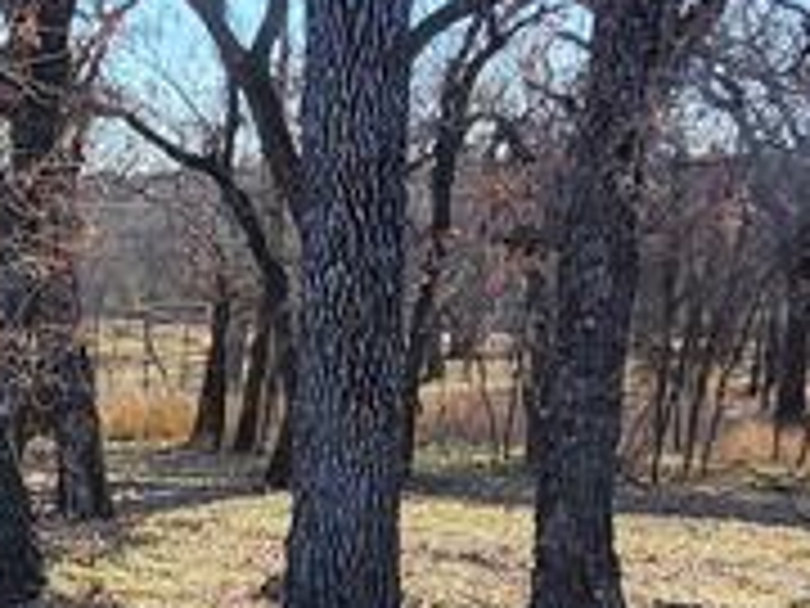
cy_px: 513
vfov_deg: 19.6
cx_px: -288
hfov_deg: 22.9
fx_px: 1732
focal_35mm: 74
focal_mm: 1.74
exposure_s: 1/553
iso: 40
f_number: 2.2
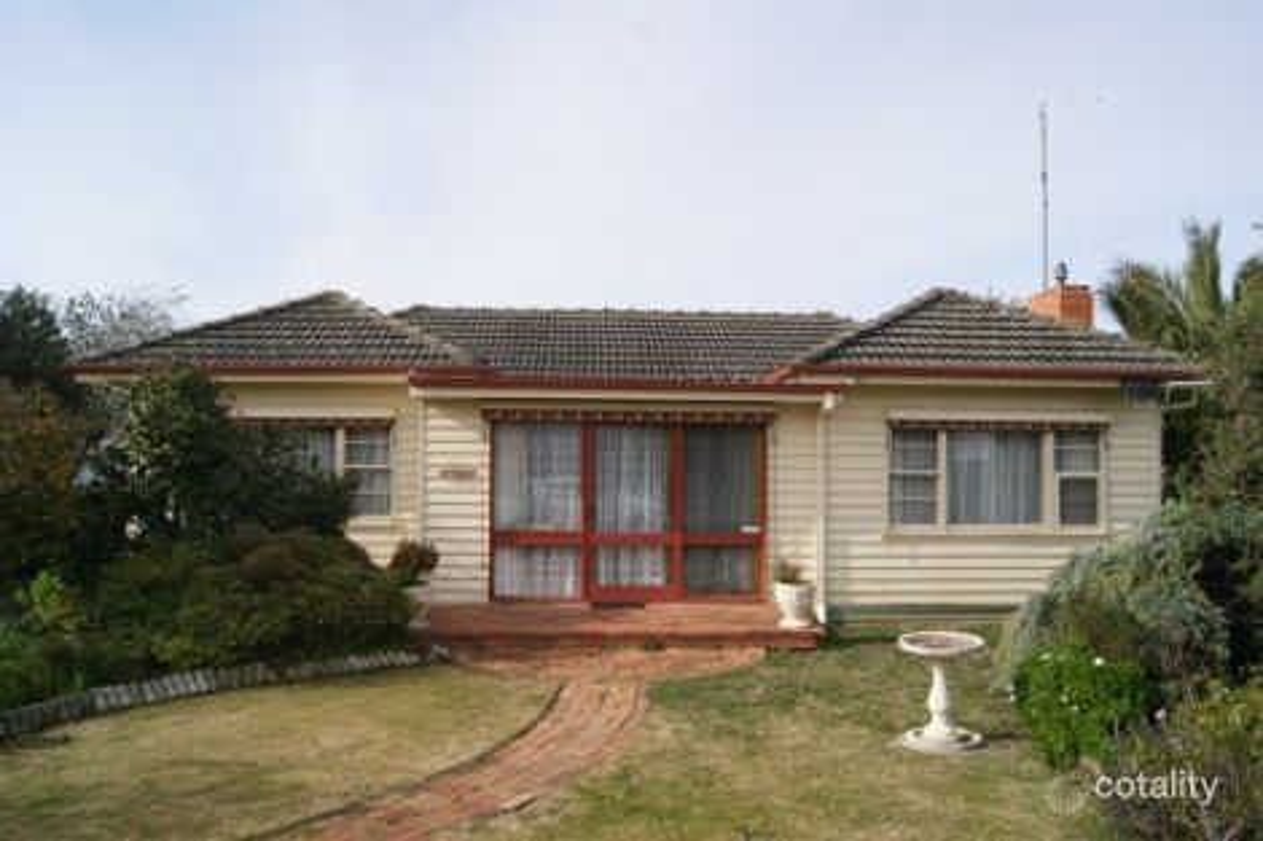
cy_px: 420
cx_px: 632
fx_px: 947
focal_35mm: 27
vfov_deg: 47.9
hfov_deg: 67.4
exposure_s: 1/125
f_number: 10
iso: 100
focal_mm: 18
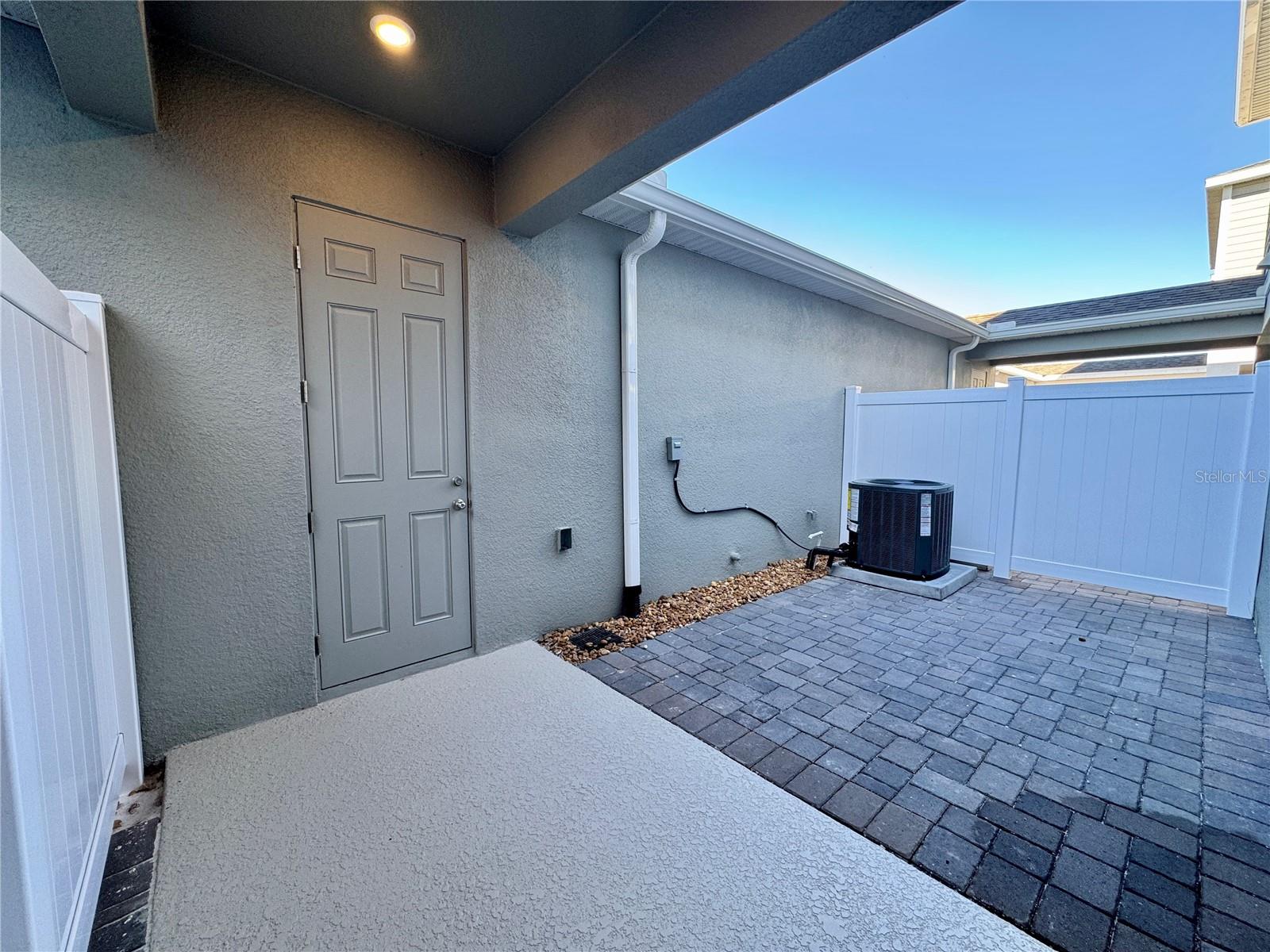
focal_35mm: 14
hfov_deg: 102.1
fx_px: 514
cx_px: 635
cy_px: 476
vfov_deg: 85.7
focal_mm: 2.22
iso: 80
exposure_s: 1/120
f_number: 2.2
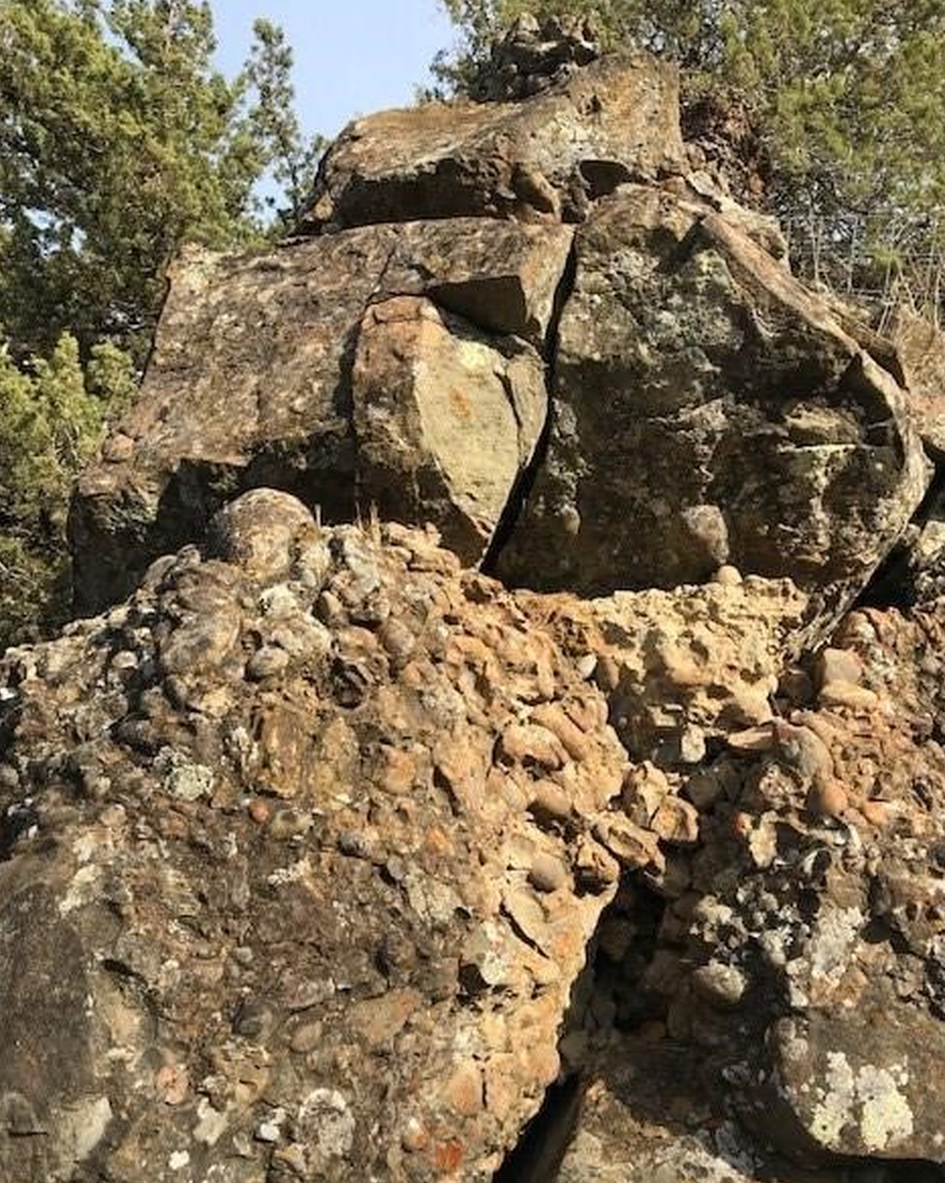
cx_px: 468
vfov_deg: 58.8
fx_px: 1049
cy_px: 615
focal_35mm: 30
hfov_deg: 48.5
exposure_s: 1/997
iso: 20
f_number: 1.8
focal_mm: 3.99
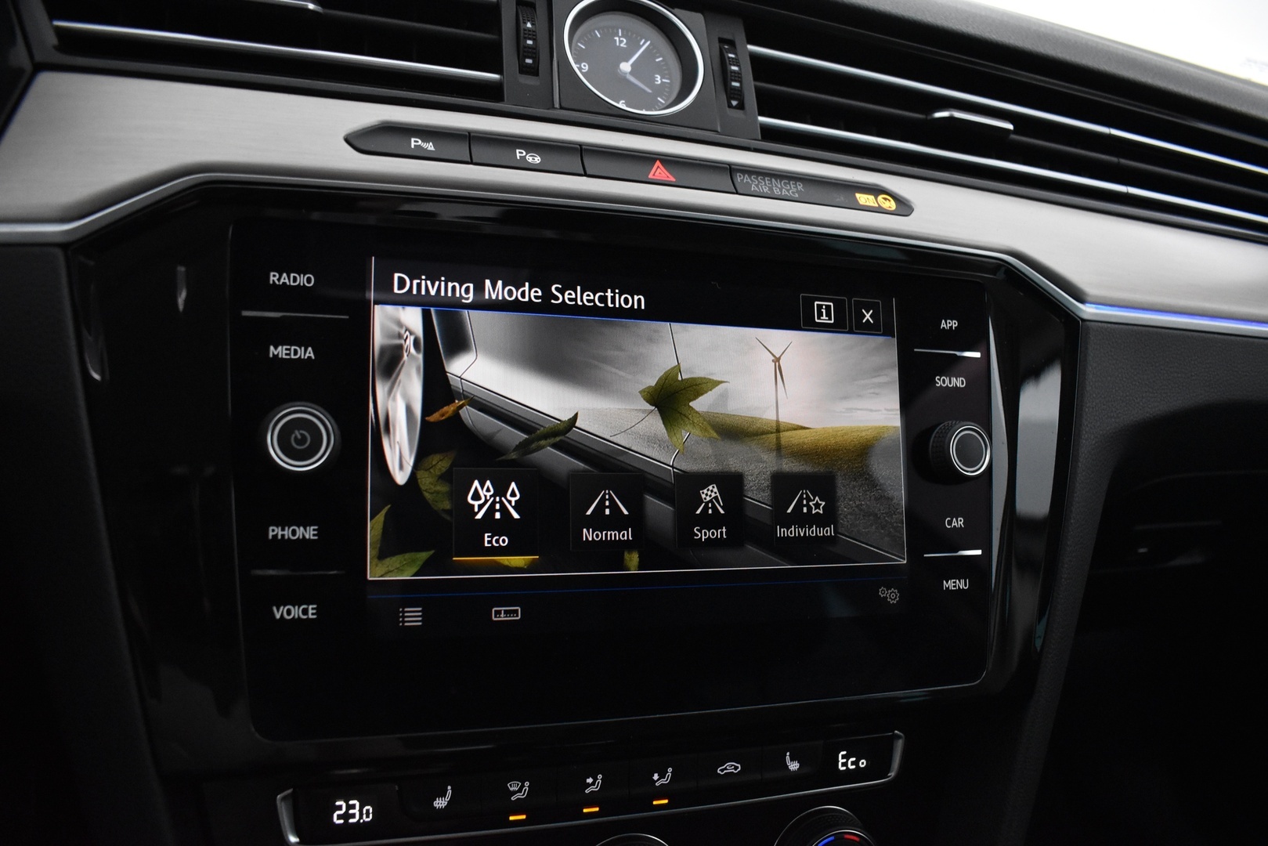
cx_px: 634
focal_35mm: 27
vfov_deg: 47.9
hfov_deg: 67.4
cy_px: 423
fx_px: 951
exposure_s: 1/60
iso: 3200
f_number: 4
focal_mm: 18
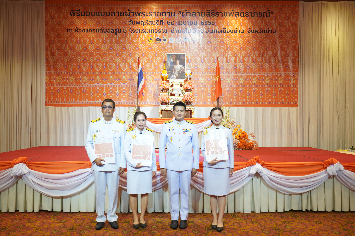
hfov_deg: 58.7
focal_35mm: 32
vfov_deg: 41.1
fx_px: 316
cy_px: 118
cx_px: 178
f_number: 4
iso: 1600
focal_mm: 32
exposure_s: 1/200
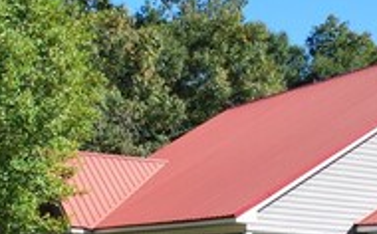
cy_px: 190
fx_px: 954
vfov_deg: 13.9
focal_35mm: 93
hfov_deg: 22.4
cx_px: 204
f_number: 7.1
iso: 100
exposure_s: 1/200
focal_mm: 18
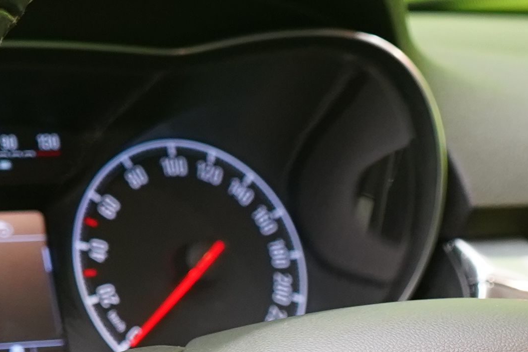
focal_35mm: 204
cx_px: 505
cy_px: 455
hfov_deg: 10.0
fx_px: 2992
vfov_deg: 6.7
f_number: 5
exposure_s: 1/20
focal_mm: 36
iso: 1250
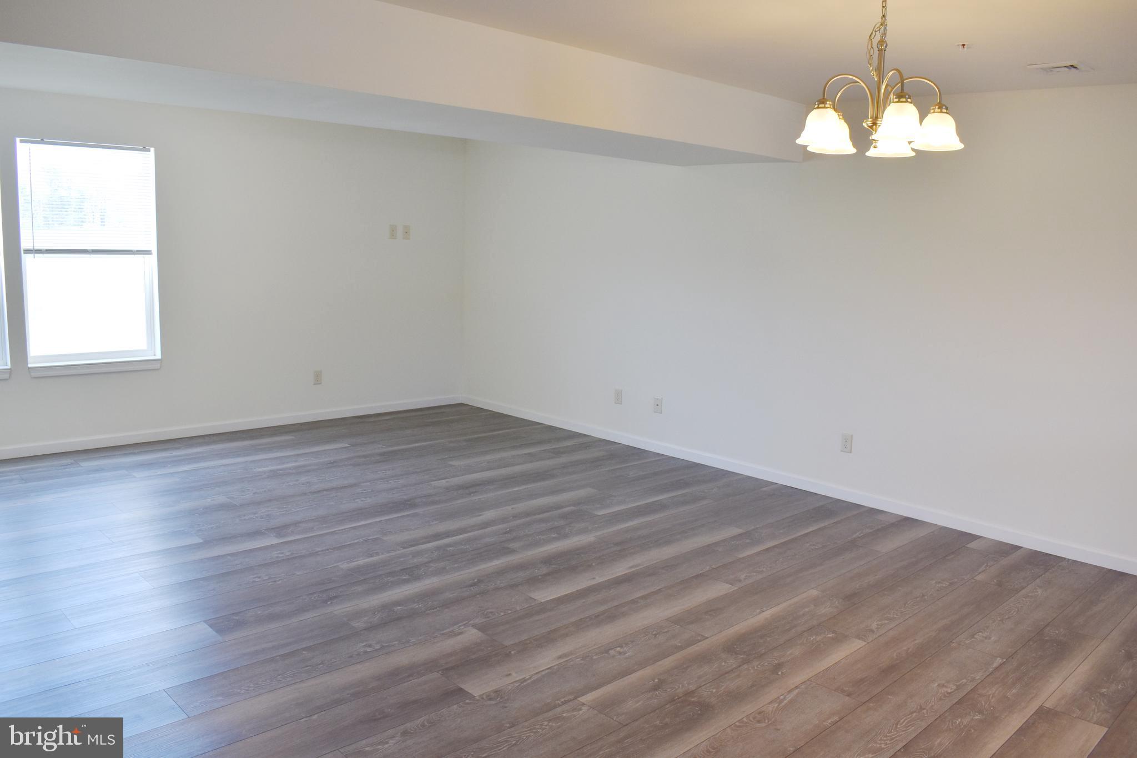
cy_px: 379
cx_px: 568
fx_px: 853
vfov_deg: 47.9
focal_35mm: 27
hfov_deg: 67.4
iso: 400
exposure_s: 1/125
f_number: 5.6
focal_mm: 18
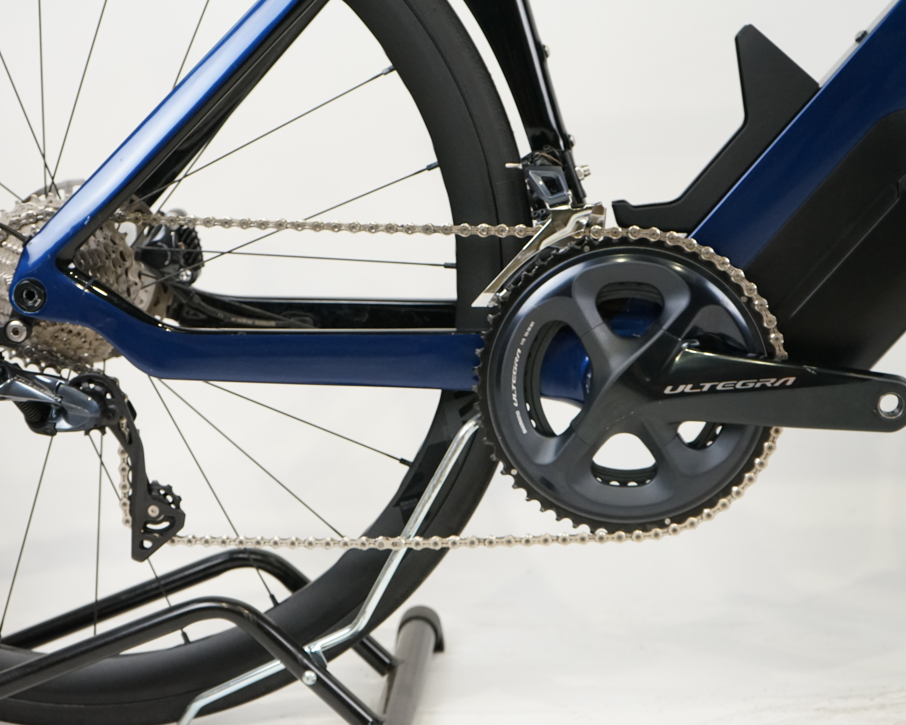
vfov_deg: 23.8
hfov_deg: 29.6
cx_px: 421
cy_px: 358
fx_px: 1716
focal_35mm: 64
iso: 2500
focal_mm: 56
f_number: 5.6
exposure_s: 1/200
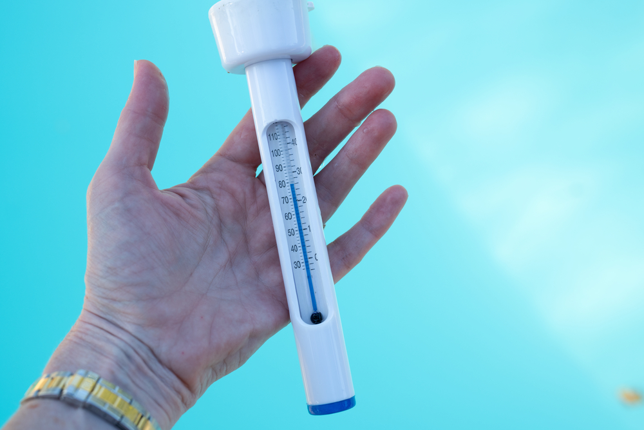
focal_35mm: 50
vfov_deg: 27.0
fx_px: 895
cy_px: 215
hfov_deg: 39.6
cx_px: 322
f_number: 6.3
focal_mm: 50
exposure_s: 1/160
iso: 100
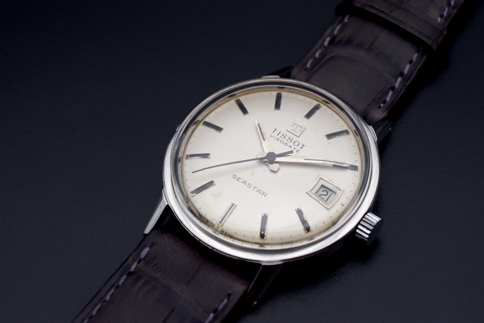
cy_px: 162
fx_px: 793
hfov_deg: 33.9
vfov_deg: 23.0
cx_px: 242
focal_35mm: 59
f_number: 9
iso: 6400
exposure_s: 1/4000
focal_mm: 39
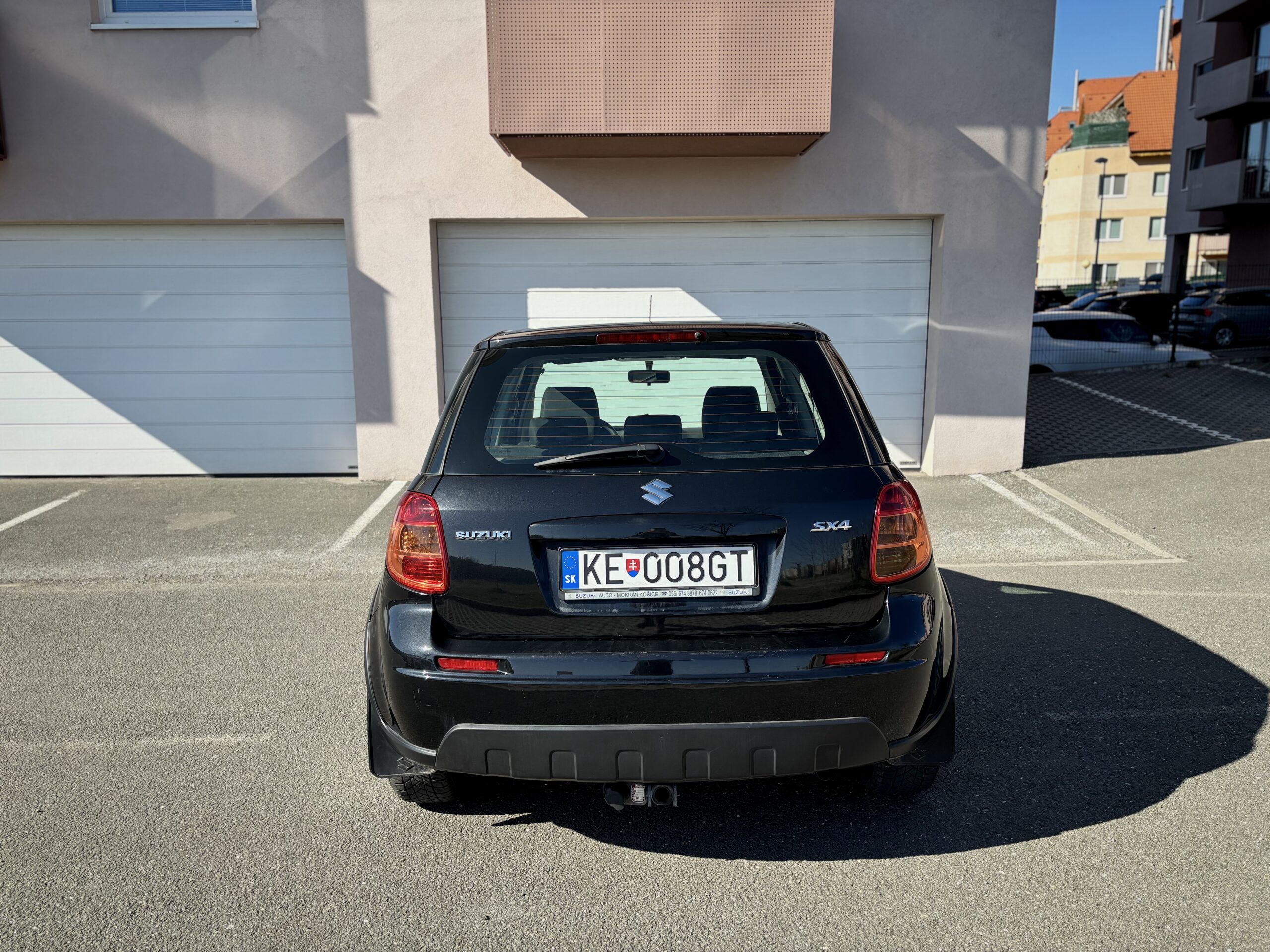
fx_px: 954
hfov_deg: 67.3
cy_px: 476
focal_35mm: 26
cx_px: 635
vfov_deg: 53.1
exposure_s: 1/2105
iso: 50
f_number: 1.6
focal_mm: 5.96
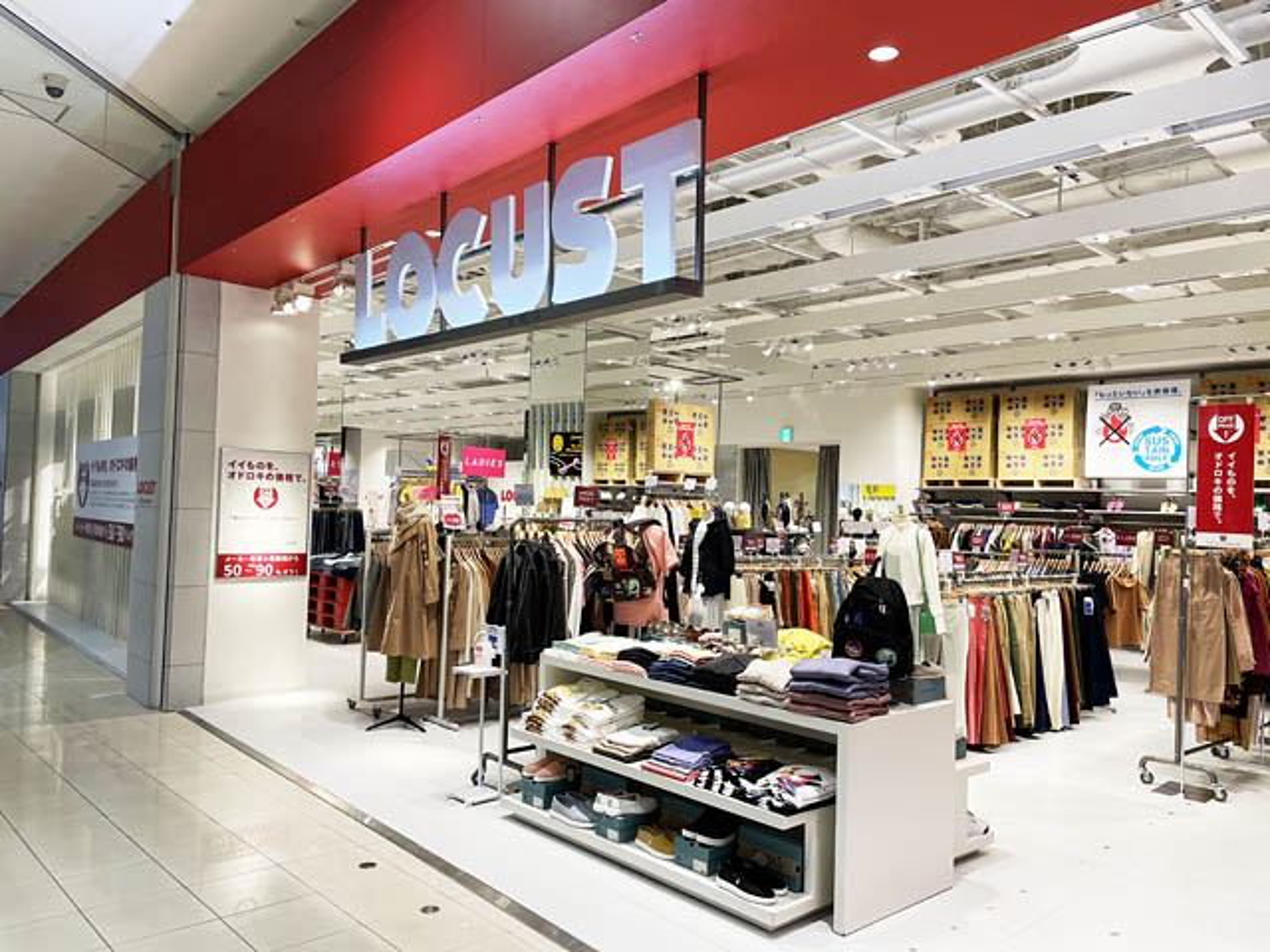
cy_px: 476
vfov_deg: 53.1
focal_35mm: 26
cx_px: 635
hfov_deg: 67.3
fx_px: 954
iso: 64
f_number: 1.6
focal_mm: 4.2
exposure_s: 1/120
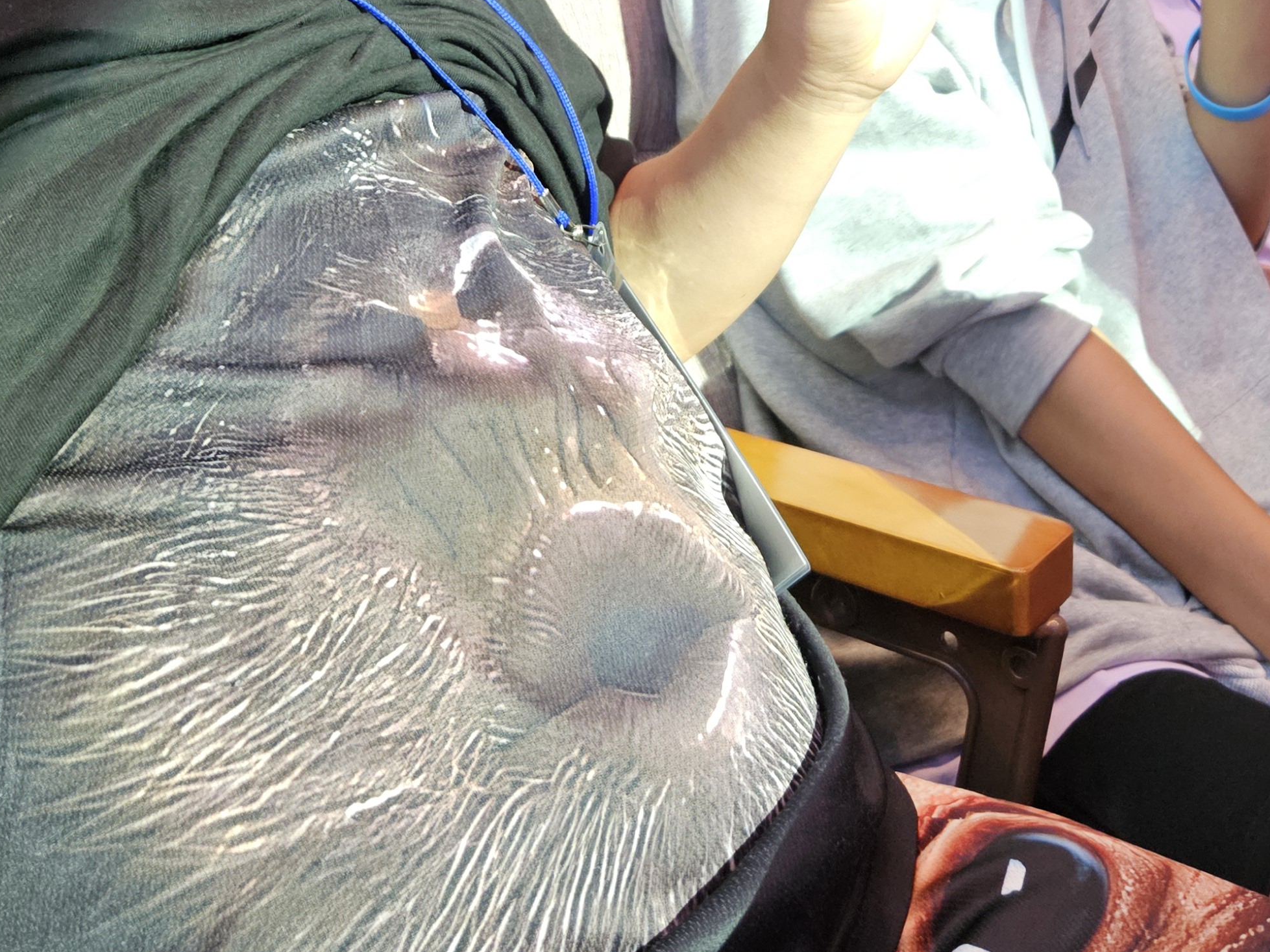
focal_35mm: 47
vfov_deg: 28.9
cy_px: -6
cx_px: 700
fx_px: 1724
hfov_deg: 40.4
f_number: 1.8
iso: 800
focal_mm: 5.4
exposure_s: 1/60
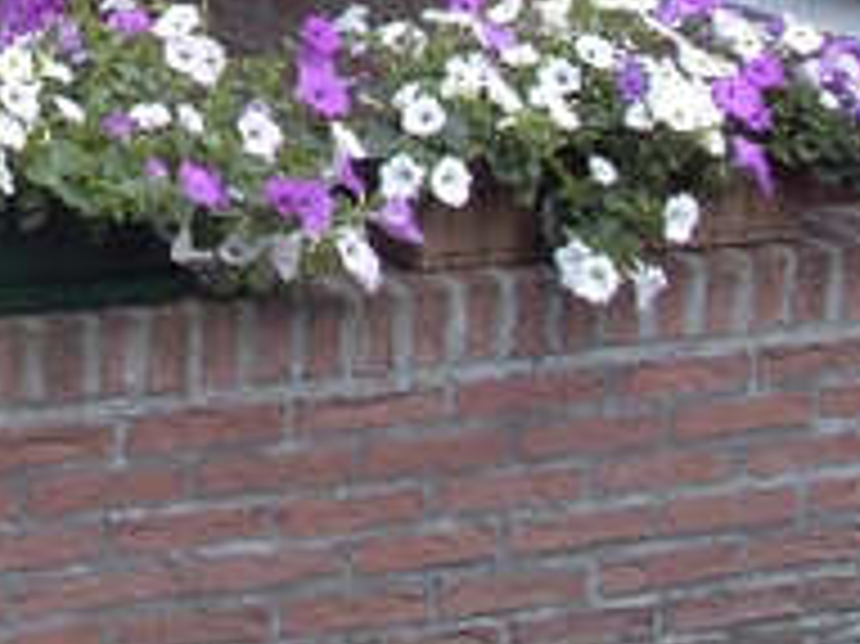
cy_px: -288
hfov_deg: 14.1
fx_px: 3352
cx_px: -207
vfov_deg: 10.6
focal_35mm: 135
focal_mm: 6.6
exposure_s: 1/170
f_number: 4.5
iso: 70
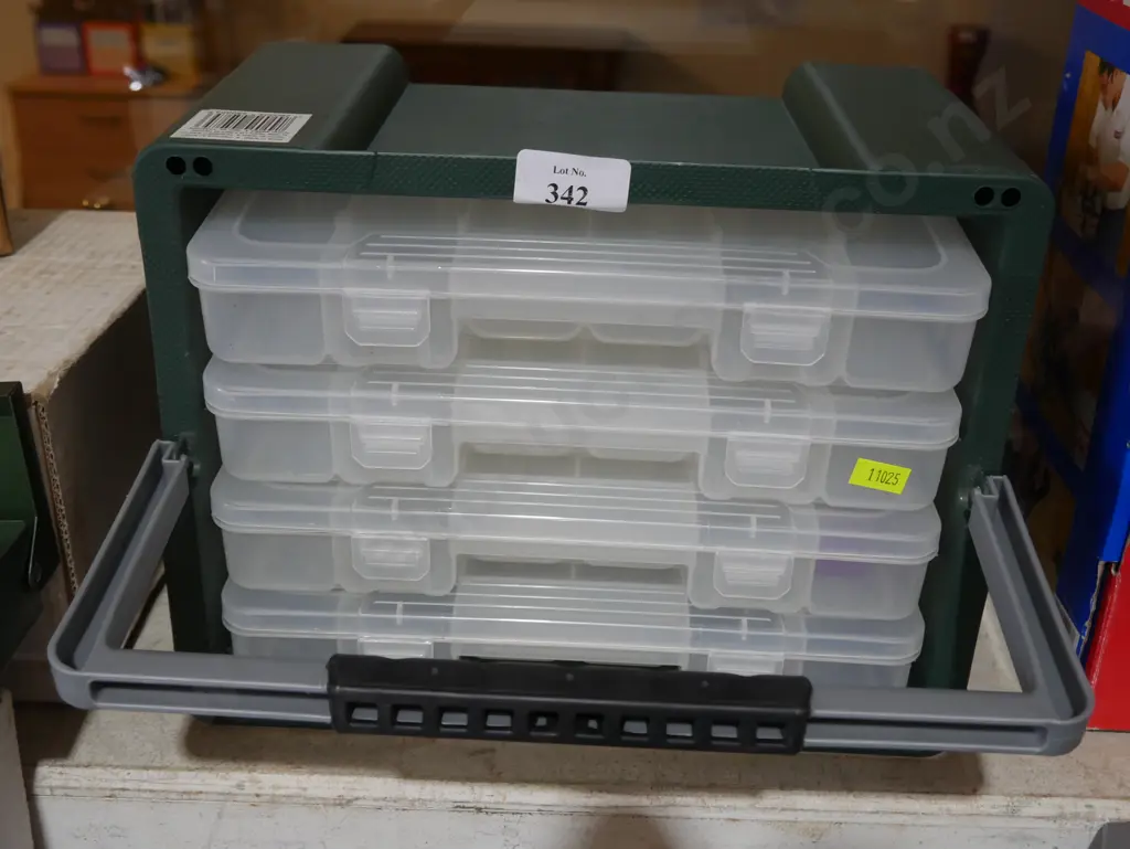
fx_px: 1306
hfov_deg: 46.8
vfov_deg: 36.0
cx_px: 565
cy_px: 424
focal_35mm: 40
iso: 640
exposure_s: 1/60
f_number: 4.4
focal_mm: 20
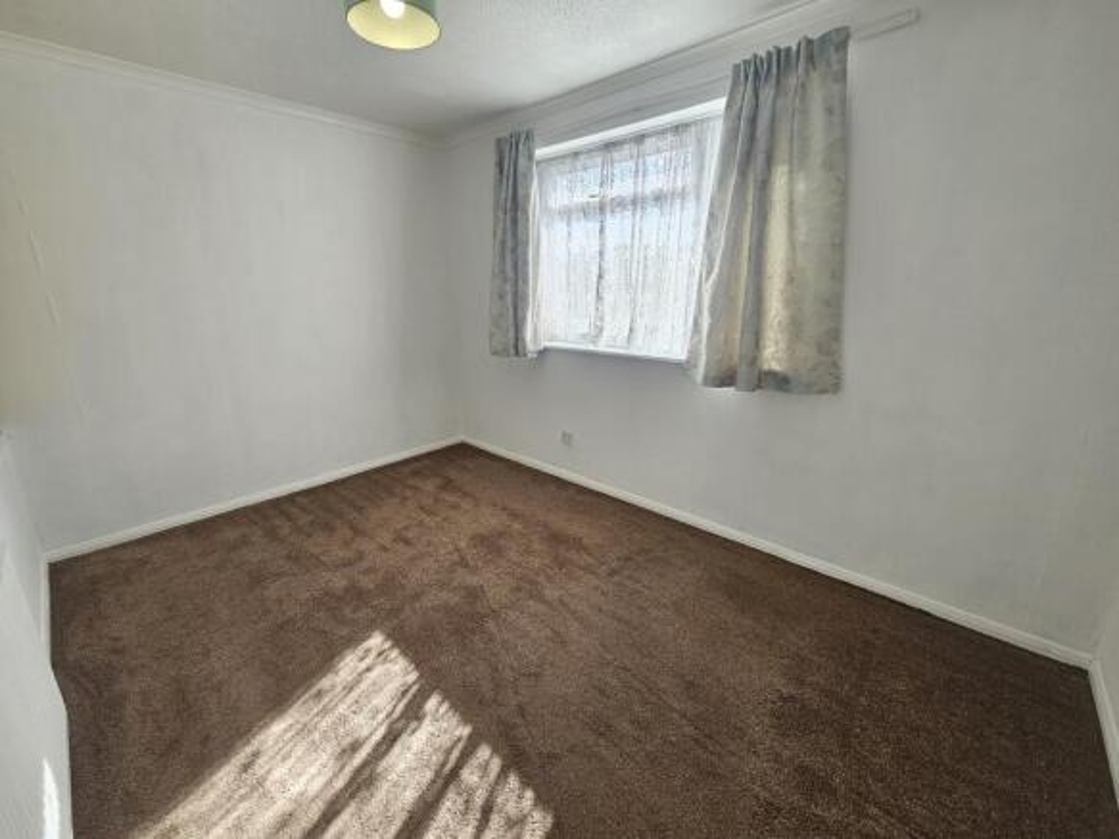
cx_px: 560
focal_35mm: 13
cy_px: 420
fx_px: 420
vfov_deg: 89.9
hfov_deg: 106.2
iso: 50
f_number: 2.2
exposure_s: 1/154
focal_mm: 2.2
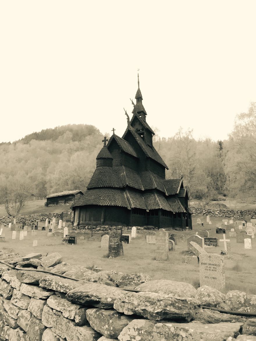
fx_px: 286
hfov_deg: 48.2
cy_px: 170
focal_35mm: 29
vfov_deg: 61.7
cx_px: 128
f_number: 2.2
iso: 50
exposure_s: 1/120
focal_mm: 4.15
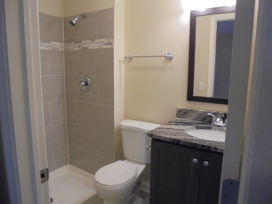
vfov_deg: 53.1
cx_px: 136
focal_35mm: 26
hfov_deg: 67.3
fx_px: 204
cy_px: 102
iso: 320
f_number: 3.5
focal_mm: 4.6
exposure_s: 1/30
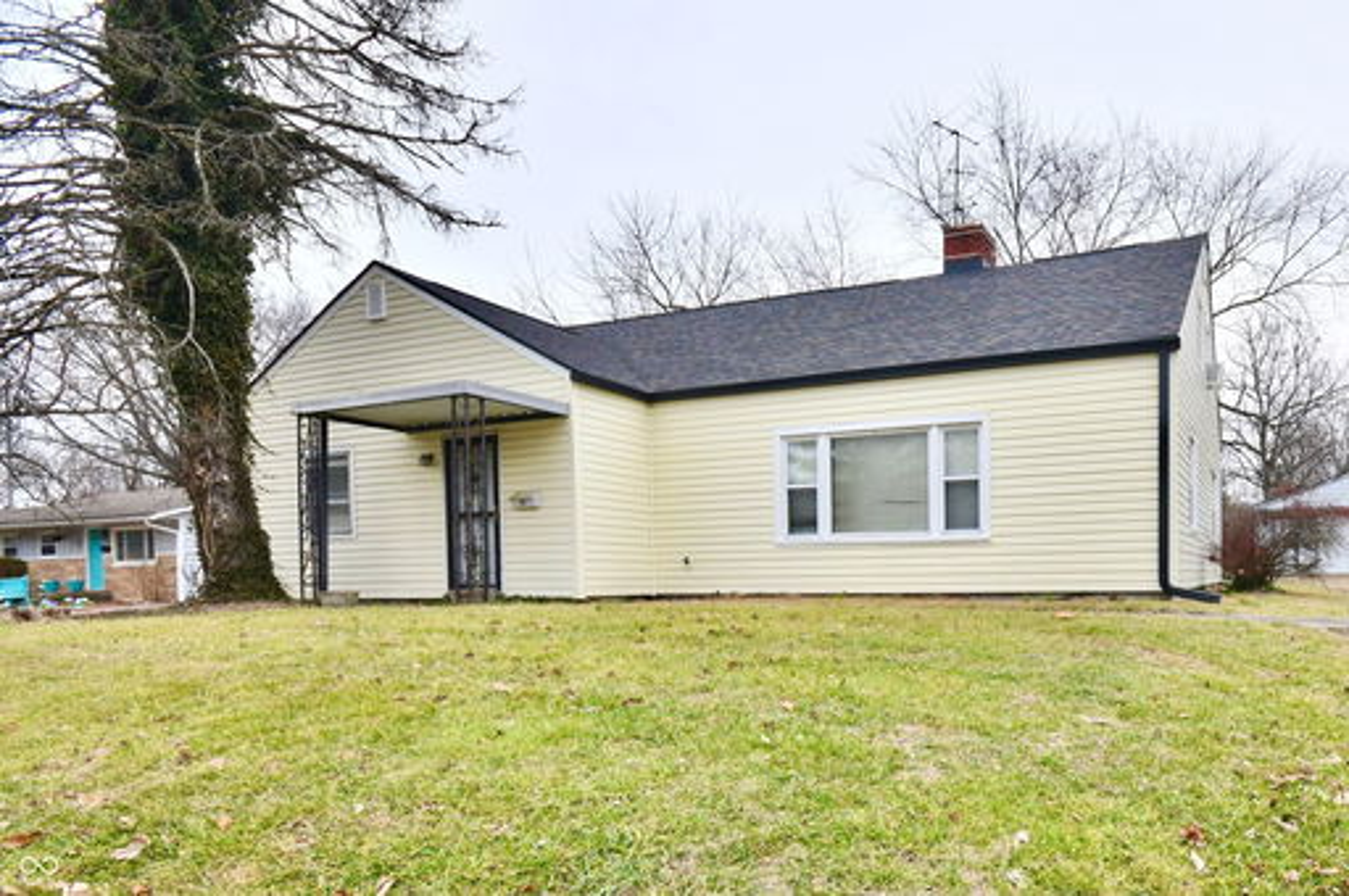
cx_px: 674
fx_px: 561
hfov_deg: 100.5
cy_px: 448
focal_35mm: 15
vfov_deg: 77.2
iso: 640
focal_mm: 10
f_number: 8
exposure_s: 1/250
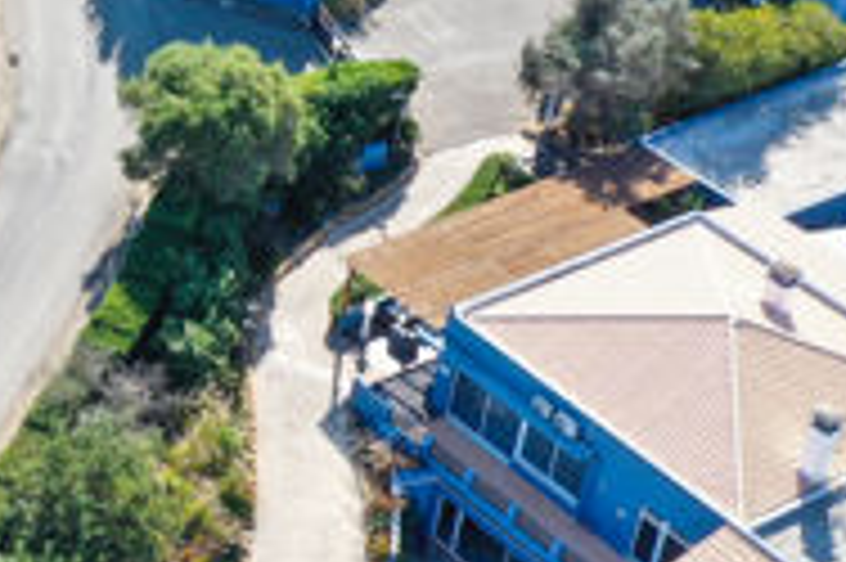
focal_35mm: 105
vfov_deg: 12.9
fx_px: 2465
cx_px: -389
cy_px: 9
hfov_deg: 17.6
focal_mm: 10.26
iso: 100
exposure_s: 1/240
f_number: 5
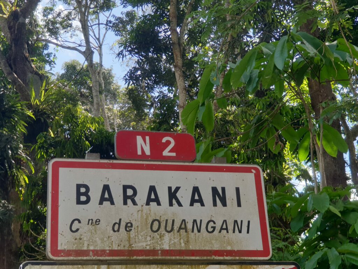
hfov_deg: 36.8
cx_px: 179
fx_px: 538
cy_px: 134
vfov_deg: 28.0
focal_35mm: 52
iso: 25
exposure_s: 1/129
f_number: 2.4
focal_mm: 6
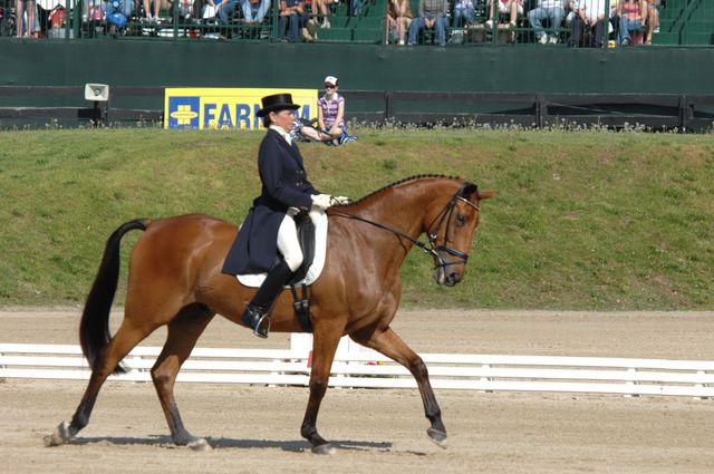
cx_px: 357
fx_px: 6240
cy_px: 237
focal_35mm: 315
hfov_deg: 6.5
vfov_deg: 4.4
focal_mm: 210
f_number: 7.1
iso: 200
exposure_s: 1/800
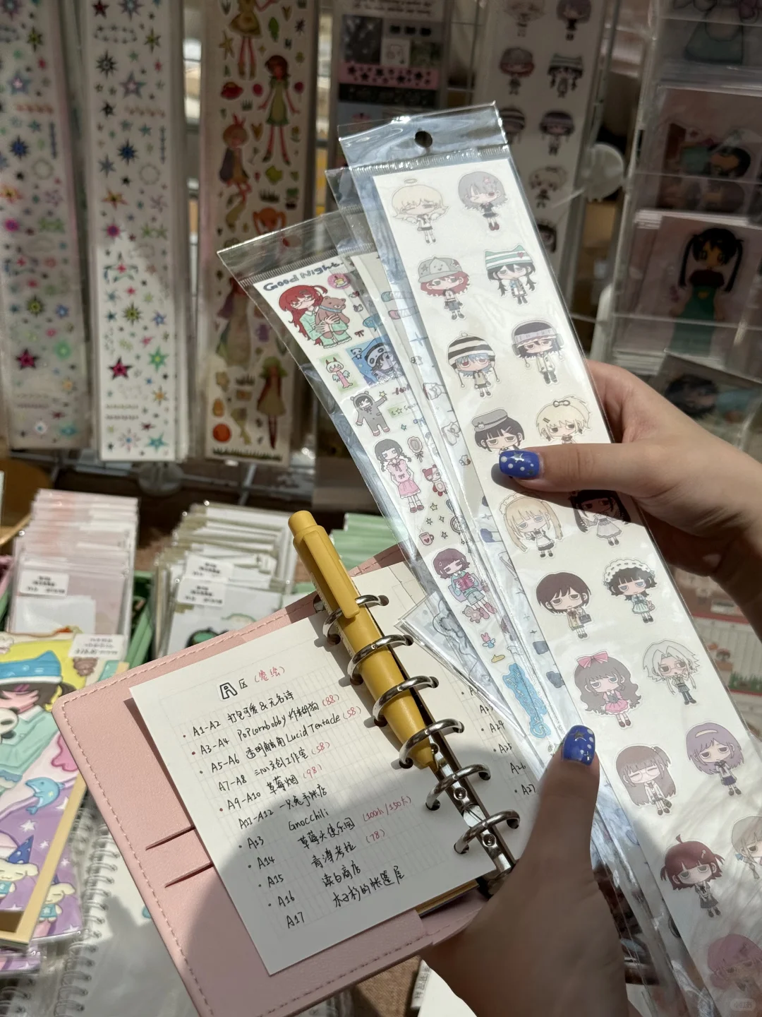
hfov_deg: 30.3
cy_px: 508
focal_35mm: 48
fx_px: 1409
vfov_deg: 39.7
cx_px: 381
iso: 64
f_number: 1.78
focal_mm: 6.76
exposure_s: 1/1377
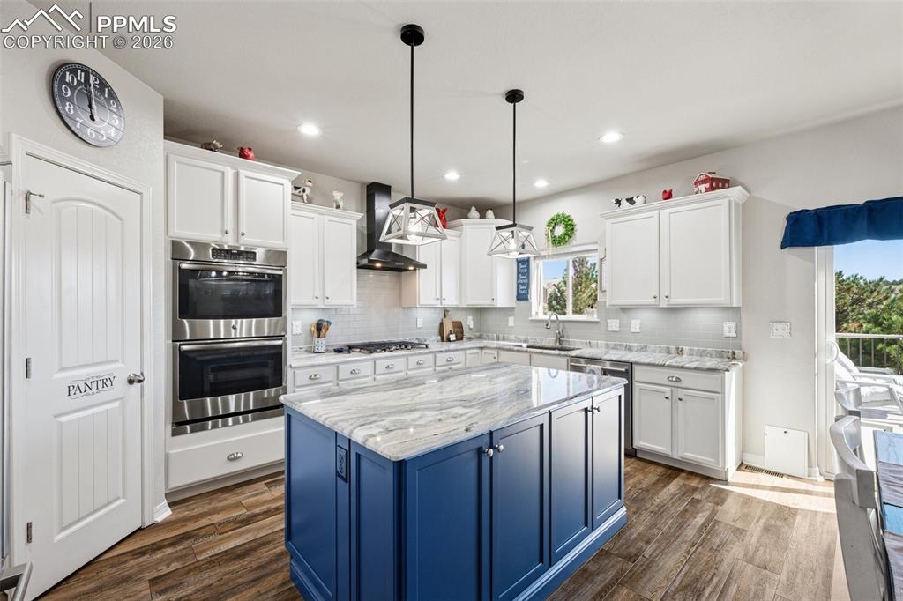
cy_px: 300
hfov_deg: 100.4
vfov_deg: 77.3
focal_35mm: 15
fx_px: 376
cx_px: 452
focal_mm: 15
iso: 800
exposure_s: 1/13
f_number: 11
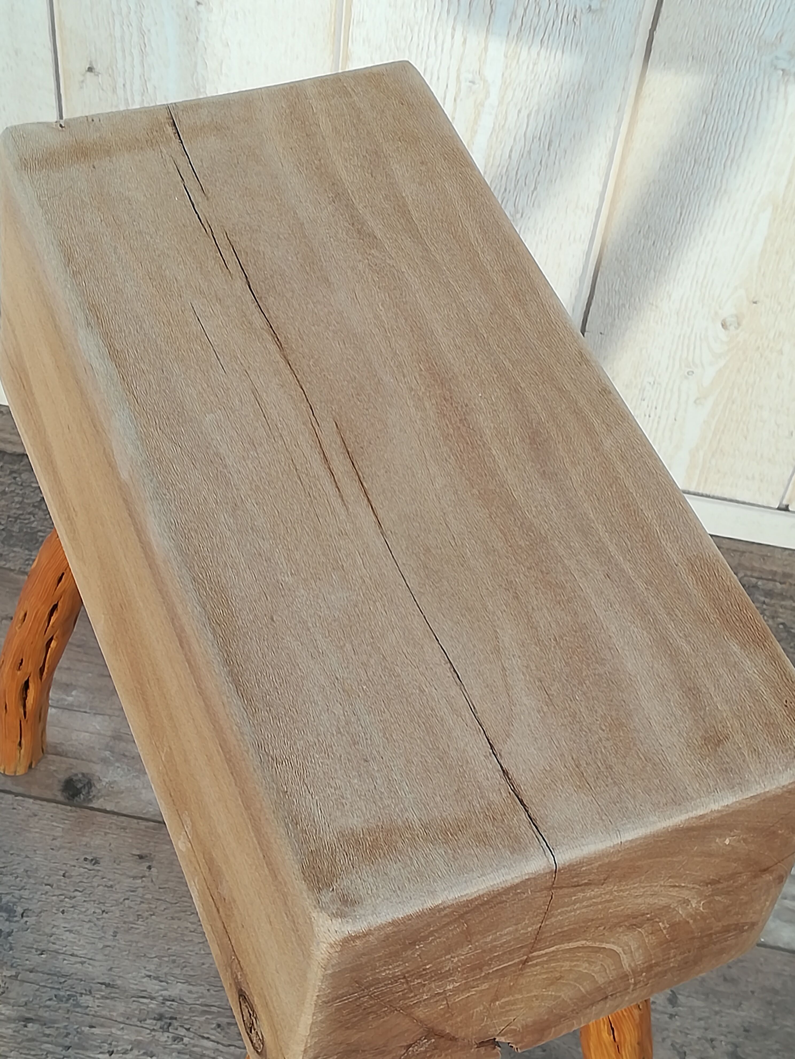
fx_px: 1776
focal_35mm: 58
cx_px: 398
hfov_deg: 25.2
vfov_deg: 33.2
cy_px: 530
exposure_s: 1/50
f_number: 2.2
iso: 50
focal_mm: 3.83
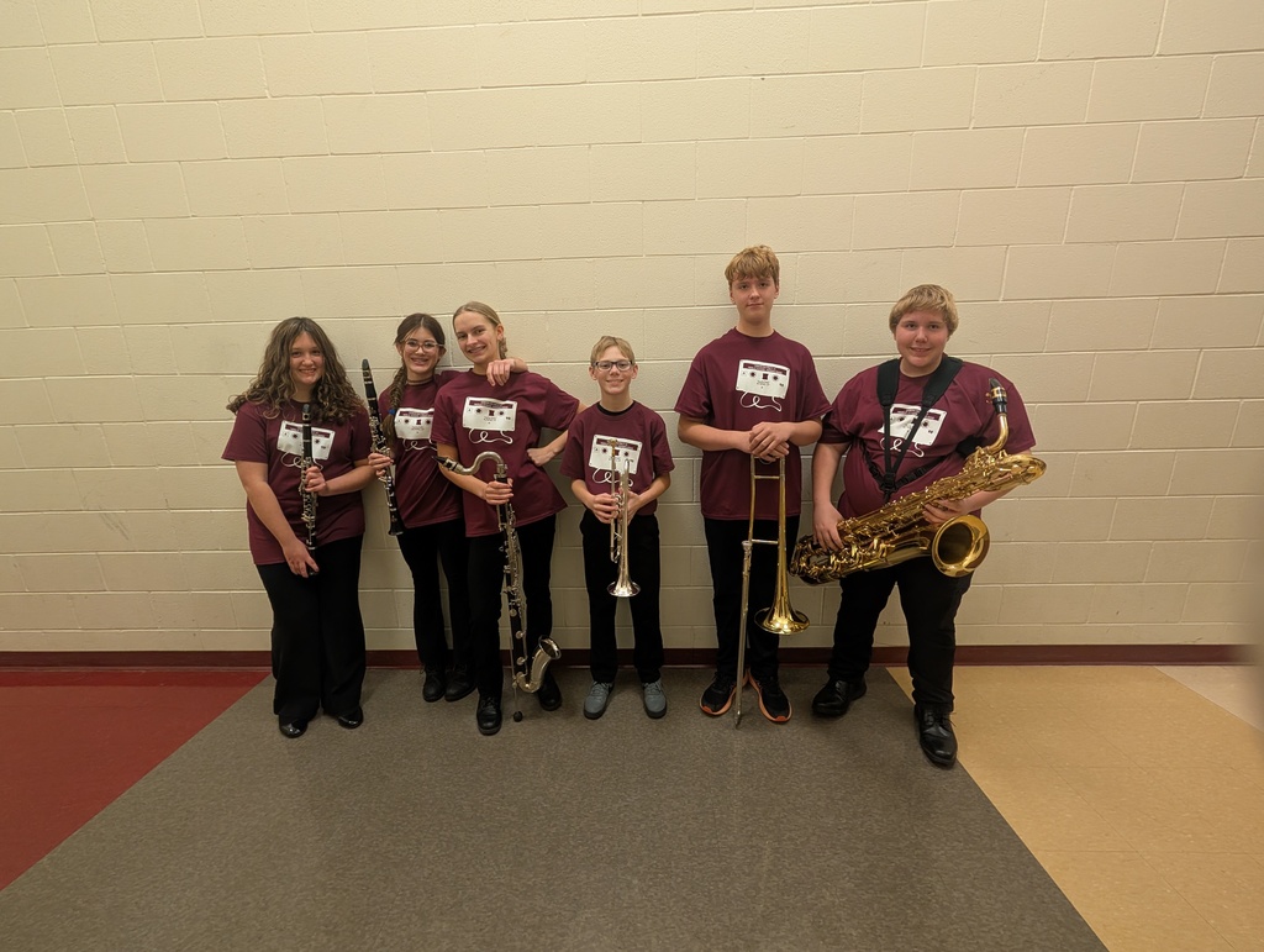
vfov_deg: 94.6
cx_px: 632
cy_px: 476
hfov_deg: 110.5
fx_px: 439
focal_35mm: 12
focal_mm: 2.02
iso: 389
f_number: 1.7
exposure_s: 1/60
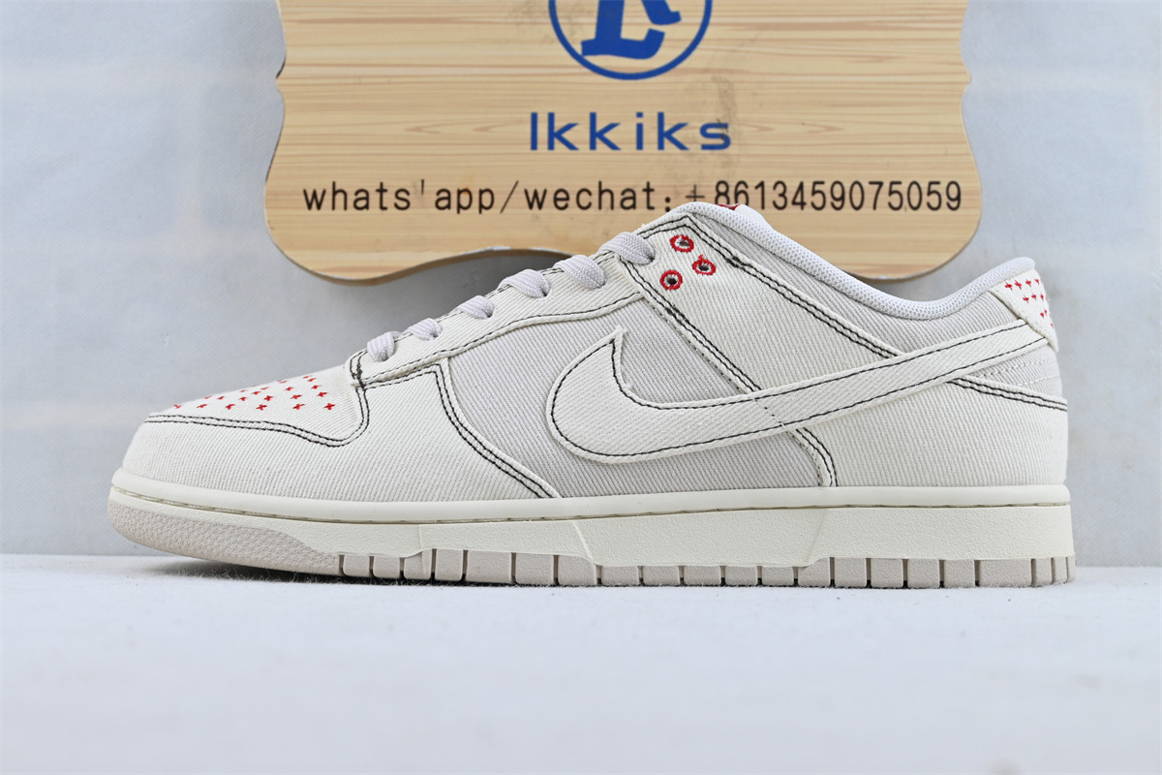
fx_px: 1477
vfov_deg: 29.4
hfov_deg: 43.0
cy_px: 388
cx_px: 581
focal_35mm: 46
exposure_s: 1/60
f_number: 4.8
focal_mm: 30.5
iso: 100
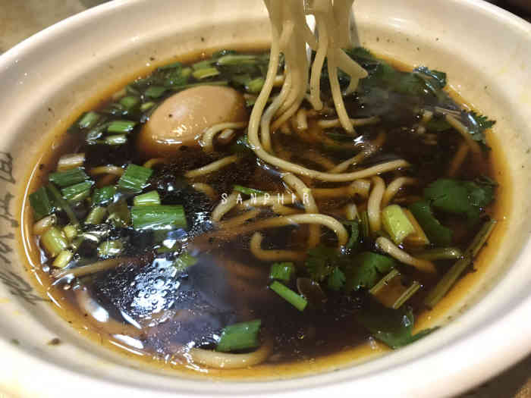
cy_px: 199
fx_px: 430
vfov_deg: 49.7
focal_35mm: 28
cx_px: 266
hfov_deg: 63.4
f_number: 1.8
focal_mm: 3.99
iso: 100
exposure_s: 1/13
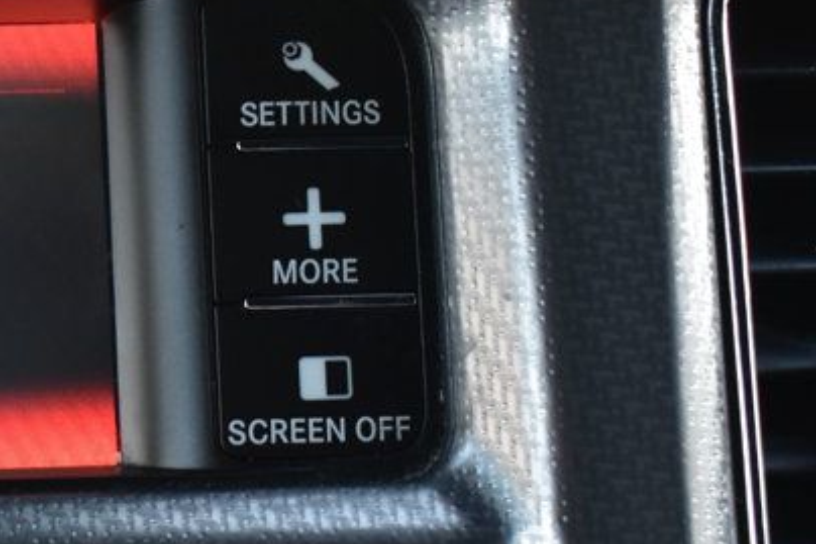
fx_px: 3444
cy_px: 346
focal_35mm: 152
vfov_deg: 9.0
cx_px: -212
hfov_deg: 13.1
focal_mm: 40
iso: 1000
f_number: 6.3
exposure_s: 1/15
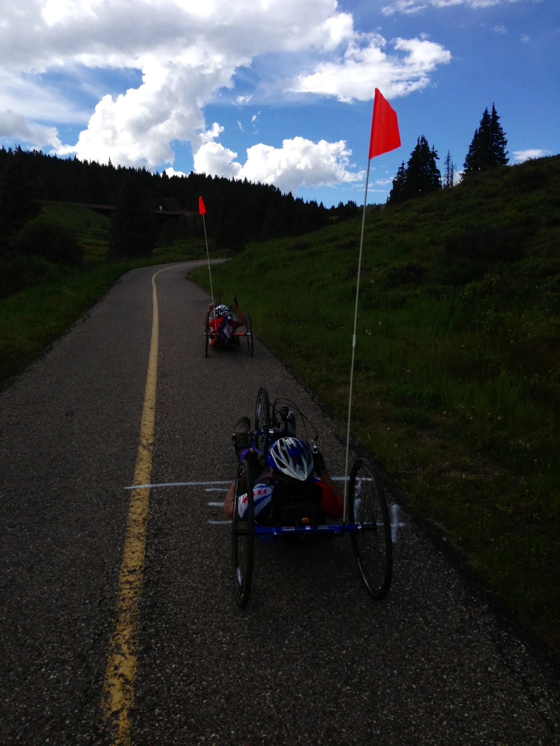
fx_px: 712
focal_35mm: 33
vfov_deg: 55.4
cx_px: 280
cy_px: 373
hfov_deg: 42.9
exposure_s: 1/1418
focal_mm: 4.13
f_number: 2.4
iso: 50
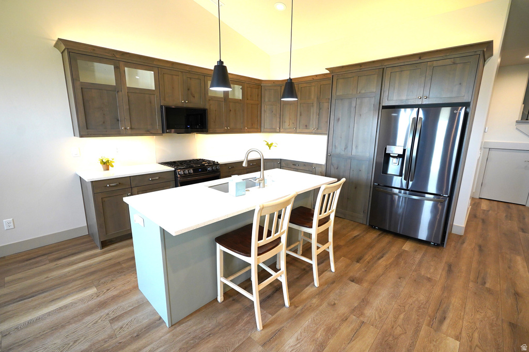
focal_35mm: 16
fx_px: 235
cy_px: 176
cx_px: 264
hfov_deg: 96.8
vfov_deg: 73.7
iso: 1600
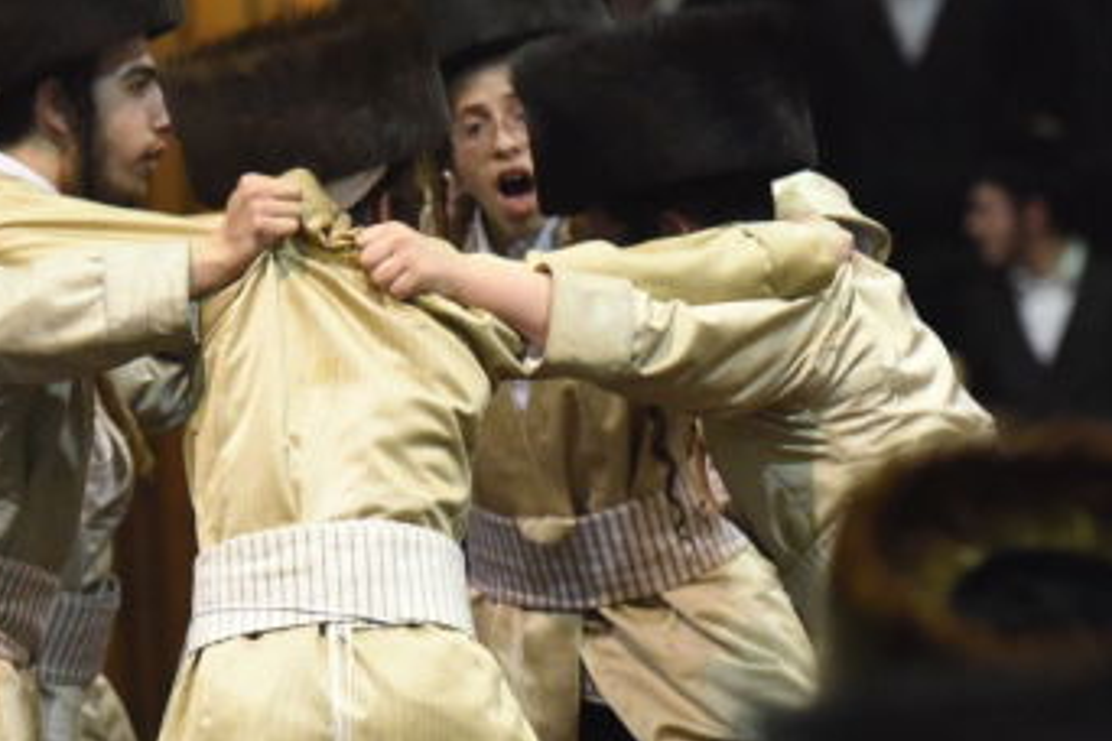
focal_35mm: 539
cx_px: 289
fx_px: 16648
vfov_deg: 2.6
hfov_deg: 3.8
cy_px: 479
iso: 5000
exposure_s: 1/250
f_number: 4
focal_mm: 180
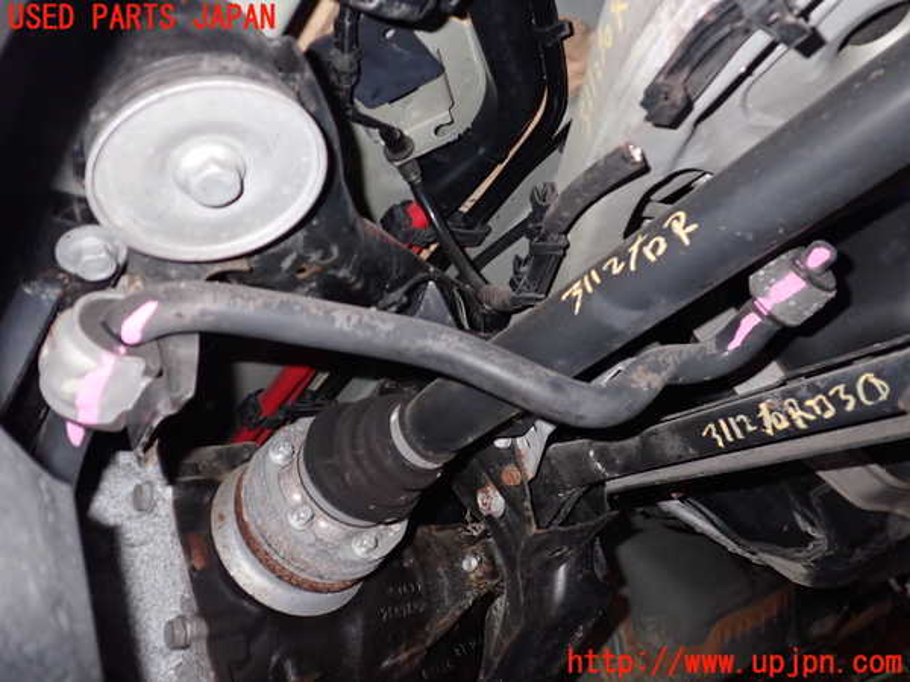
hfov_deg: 60.0
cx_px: 455
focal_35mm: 30
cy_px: 341
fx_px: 789
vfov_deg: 46.8
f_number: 6.3
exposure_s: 1/30
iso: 640
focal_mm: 5.4
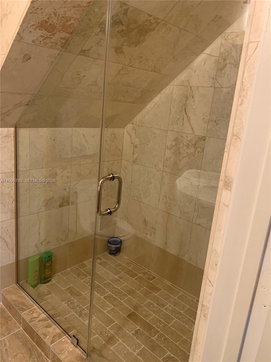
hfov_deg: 53.1
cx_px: 136
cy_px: 181
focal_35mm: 26
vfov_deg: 67.3
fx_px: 271
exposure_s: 1/60
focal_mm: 4.25
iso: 320
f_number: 1.8
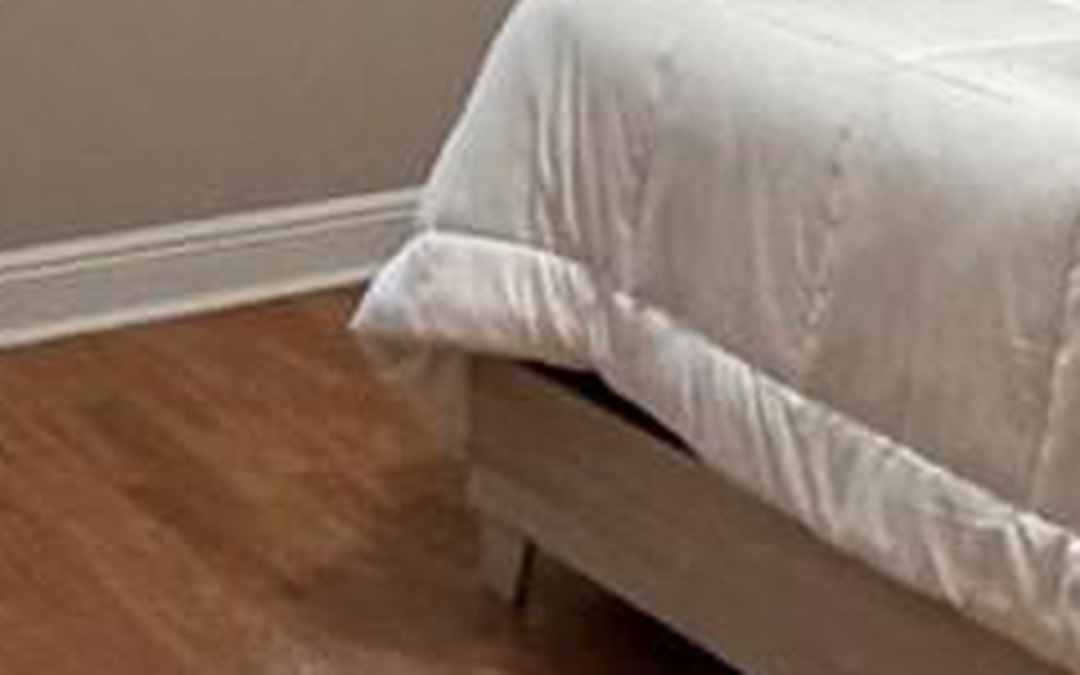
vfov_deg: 12.7
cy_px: -284
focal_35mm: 99
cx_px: 868
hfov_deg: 20.7
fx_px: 2914
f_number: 2.2
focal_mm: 2.22
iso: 640
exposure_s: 1/60
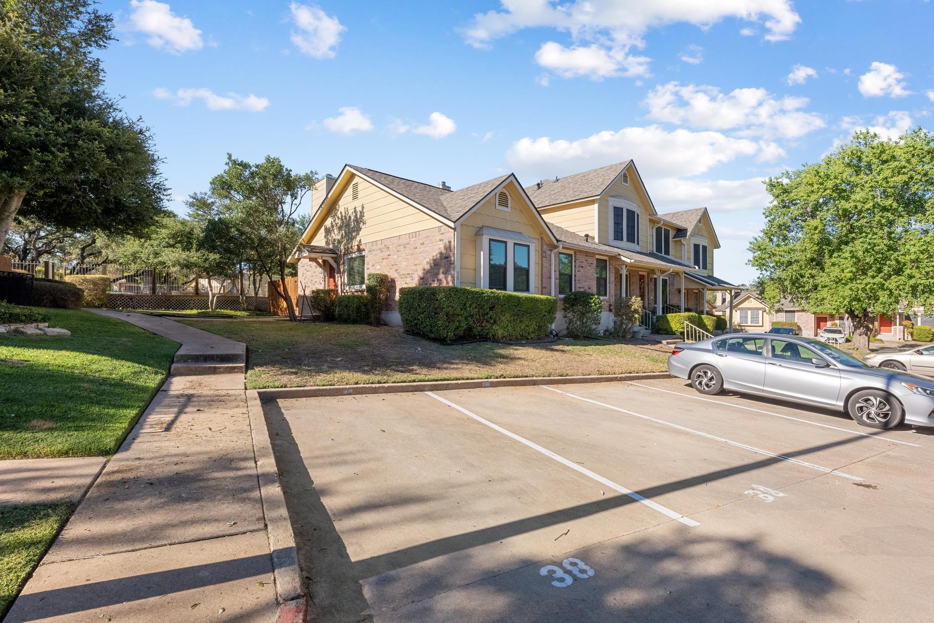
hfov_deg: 95.0
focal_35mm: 16
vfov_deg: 72.0
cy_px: 312
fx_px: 428
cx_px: 467
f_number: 16
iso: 2500
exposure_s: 1/500
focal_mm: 16.5
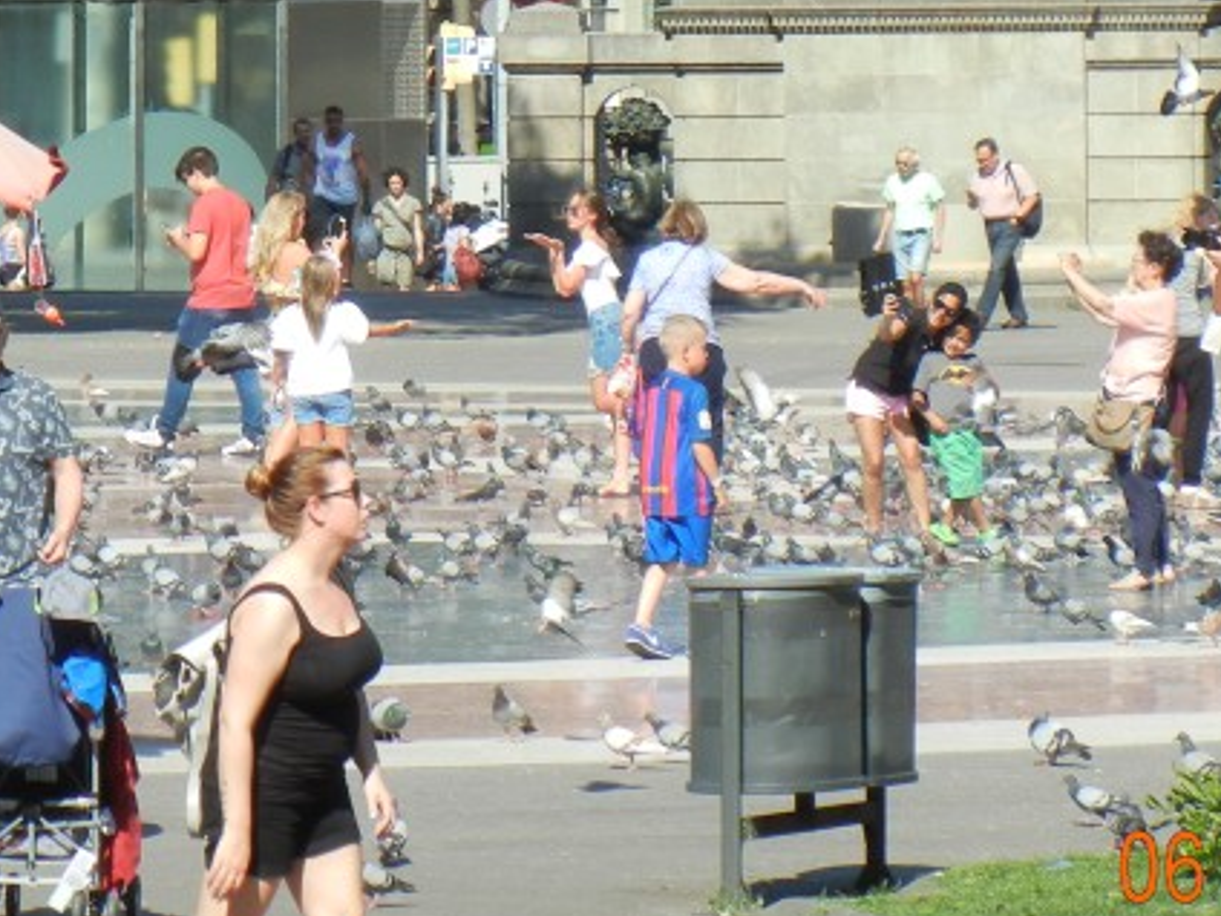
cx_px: 550
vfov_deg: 4.0
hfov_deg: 5.4
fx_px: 12945
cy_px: -9
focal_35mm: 367
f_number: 4.6
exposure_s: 1/584
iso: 160
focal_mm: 27.4
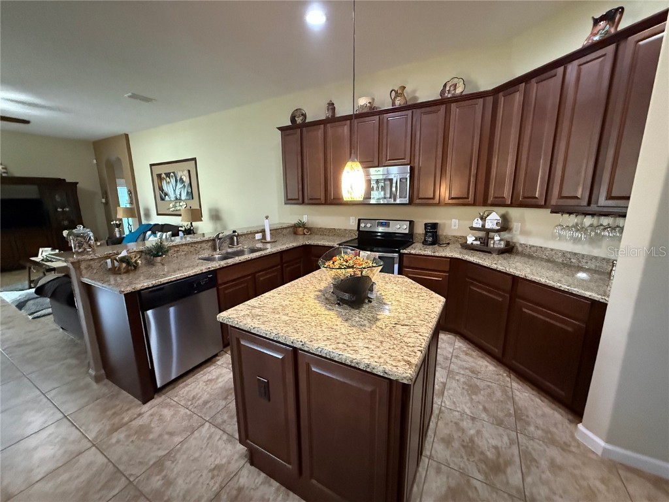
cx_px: 334
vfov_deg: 85.7
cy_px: 251
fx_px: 271
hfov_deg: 102.1
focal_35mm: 14
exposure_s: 1/60
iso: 1000
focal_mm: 2.22
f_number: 2.2
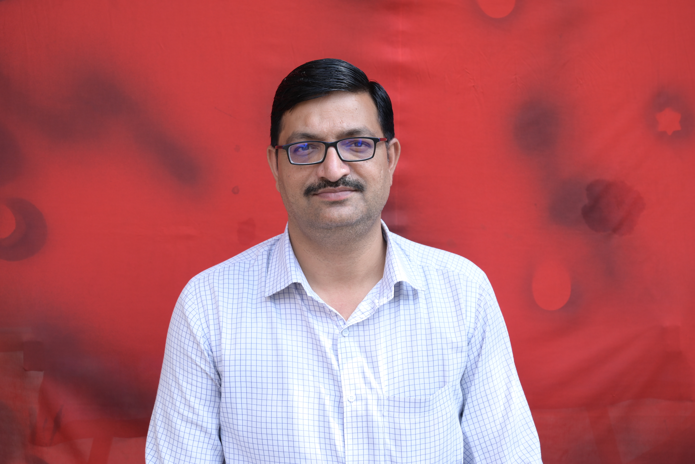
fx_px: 908
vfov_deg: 28.7
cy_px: 232
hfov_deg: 41.9
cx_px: 348
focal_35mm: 47
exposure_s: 1/125
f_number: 6.3
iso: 160
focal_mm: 47
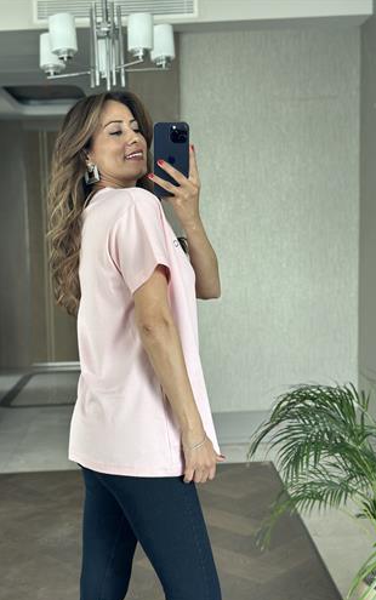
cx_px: 152
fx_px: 851
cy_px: 303
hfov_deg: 24.9
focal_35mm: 52
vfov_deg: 38.8
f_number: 1.78
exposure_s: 1/67
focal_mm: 6.86
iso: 125
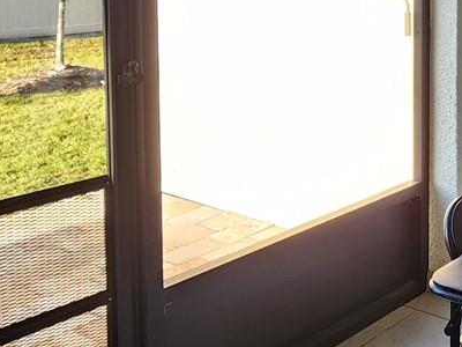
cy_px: 6
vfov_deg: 26.6
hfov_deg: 32.2
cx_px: 515
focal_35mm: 52
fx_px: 694
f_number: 2.2
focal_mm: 2.2
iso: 80
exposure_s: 1/60
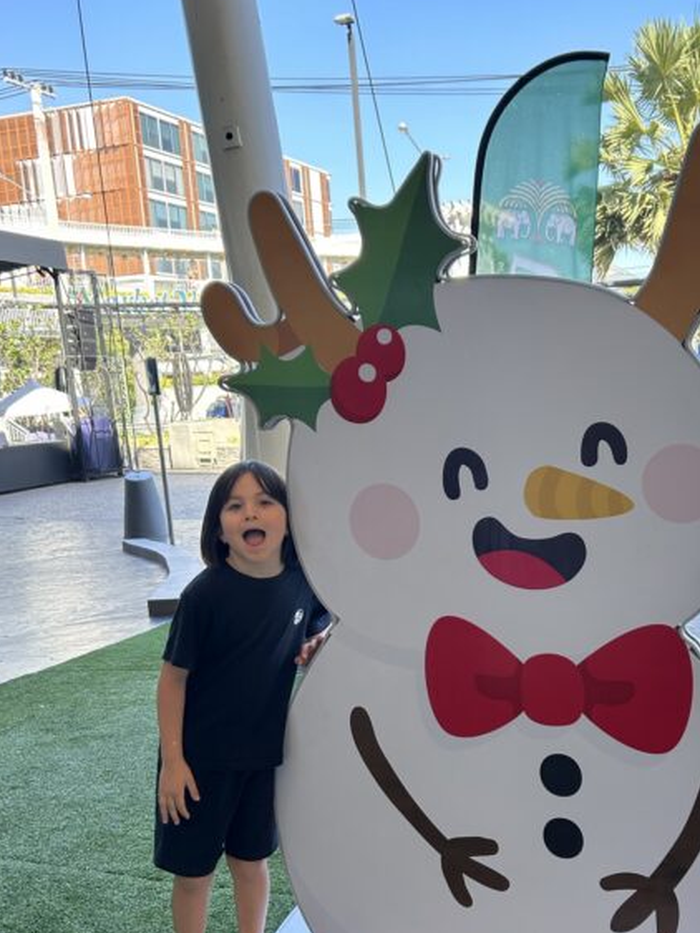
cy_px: 558
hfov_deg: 38.3
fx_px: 997
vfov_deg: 49.8
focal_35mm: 37
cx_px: 458
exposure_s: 1/572
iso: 50
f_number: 1.5
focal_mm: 5.7
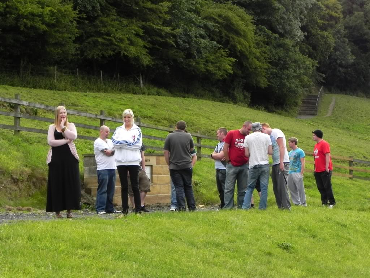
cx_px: 185
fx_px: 909
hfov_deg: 23.0
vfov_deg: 17.4
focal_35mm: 85
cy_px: 139
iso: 160
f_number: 5
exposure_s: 1/155
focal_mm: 15.1
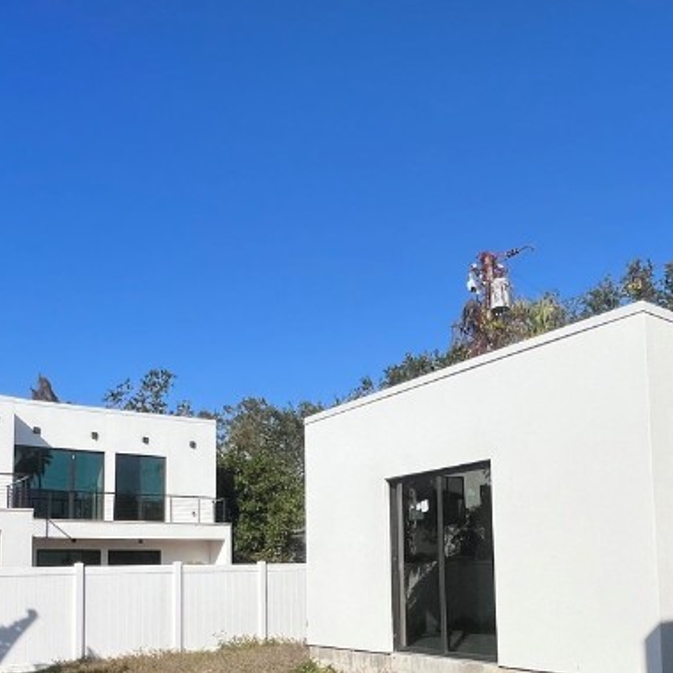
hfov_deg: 52.4
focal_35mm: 31
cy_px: 503
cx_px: 374
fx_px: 682
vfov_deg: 50.4
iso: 32
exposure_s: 1/4065
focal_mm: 1.57
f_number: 1.8
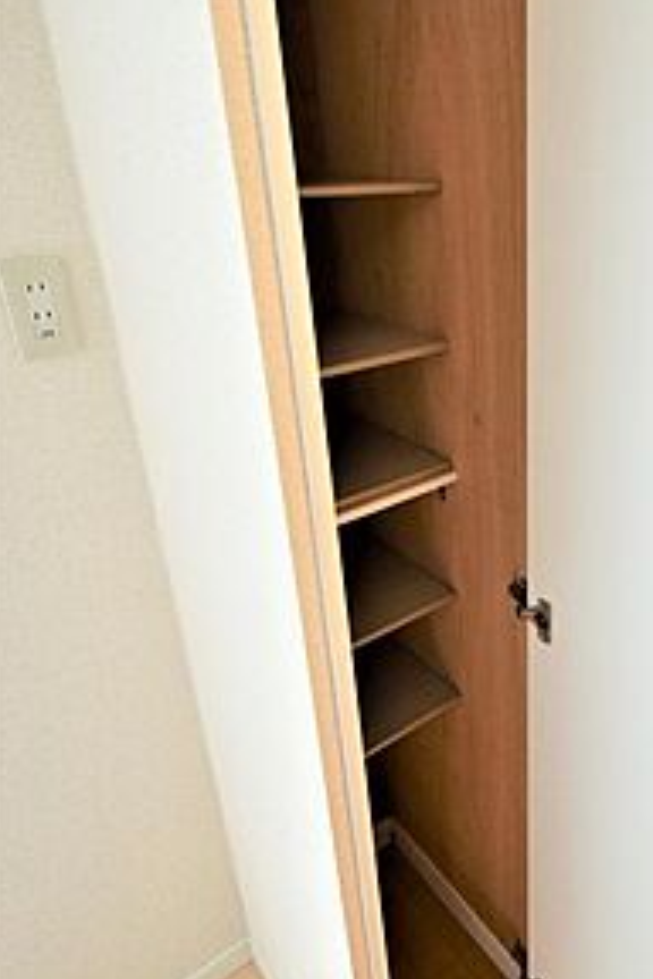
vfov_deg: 70.8
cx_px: 524
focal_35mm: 25
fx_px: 680
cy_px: 394
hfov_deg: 48.4
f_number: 3.5
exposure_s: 1/60
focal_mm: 10
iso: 1000
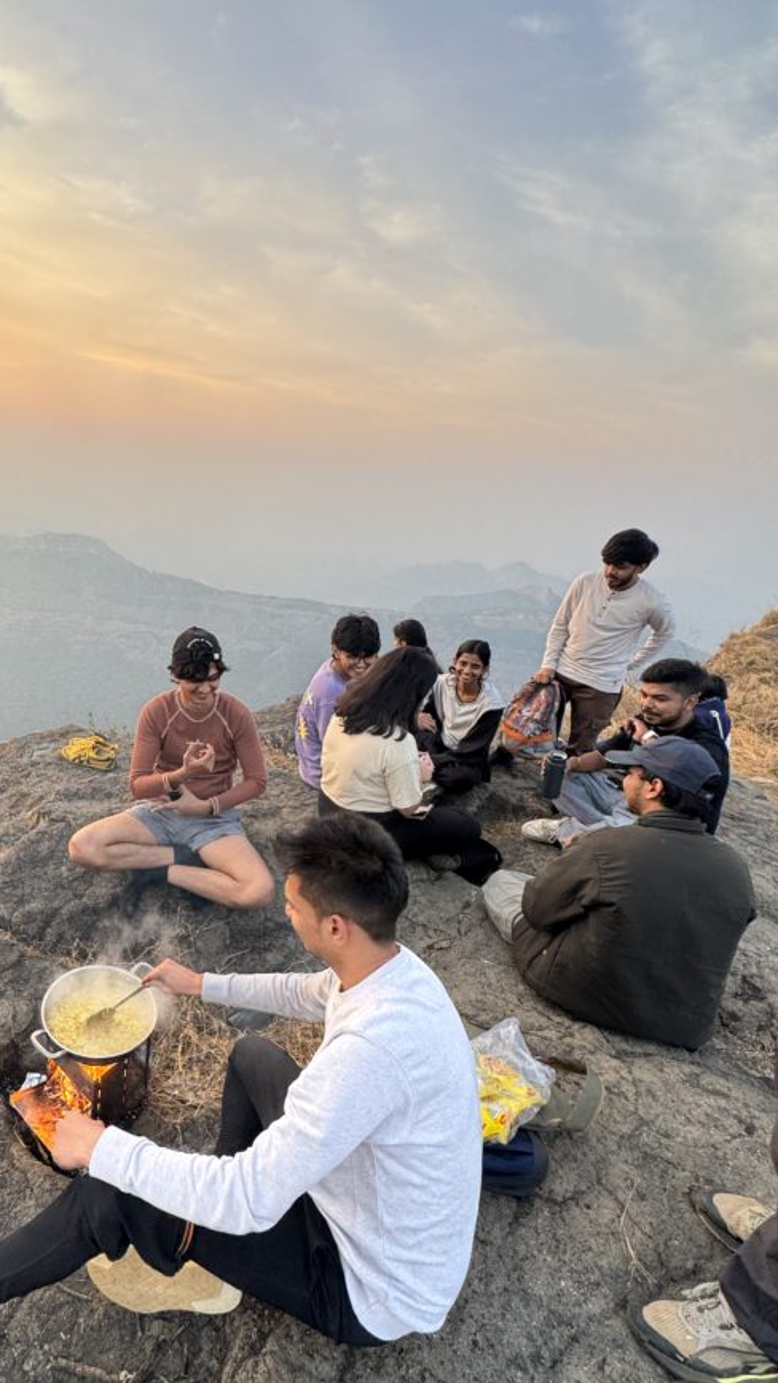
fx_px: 660
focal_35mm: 18
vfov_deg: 92.6
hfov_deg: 58.1
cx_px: 202
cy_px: 711
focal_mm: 2.22
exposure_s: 1/104
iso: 40
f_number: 2.2
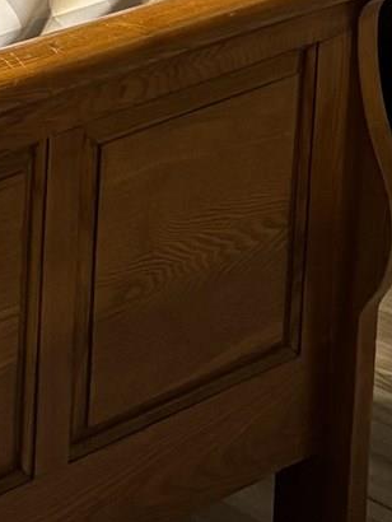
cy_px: -391
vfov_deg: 12.4
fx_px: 2202
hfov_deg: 9.0
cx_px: -584
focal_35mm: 146
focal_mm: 5.96
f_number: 1.6
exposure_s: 1/60
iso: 200
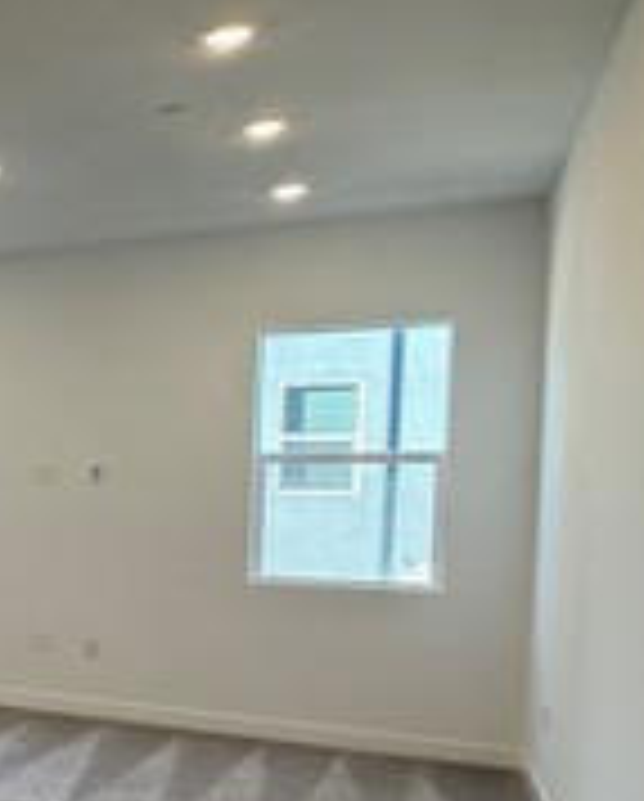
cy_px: 526
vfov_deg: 37.6
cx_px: -513
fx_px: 1164
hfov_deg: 21.0
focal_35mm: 49
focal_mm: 2.22
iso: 100
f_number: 2.2
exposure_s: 1/120
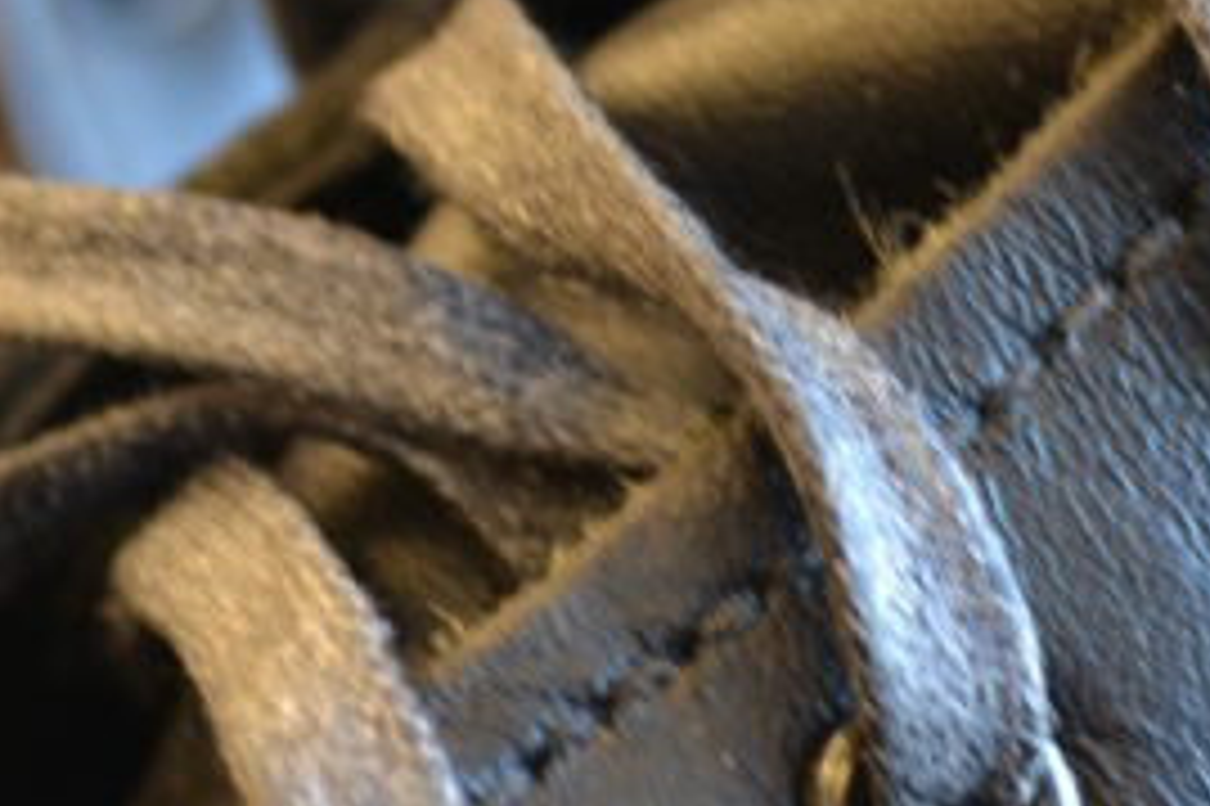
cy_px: 403
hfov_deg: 11.2
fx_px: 6147
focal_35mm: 183
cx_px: 751
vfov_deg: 7.5
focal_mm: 32
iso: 400
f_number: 4.8
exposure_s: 1/15
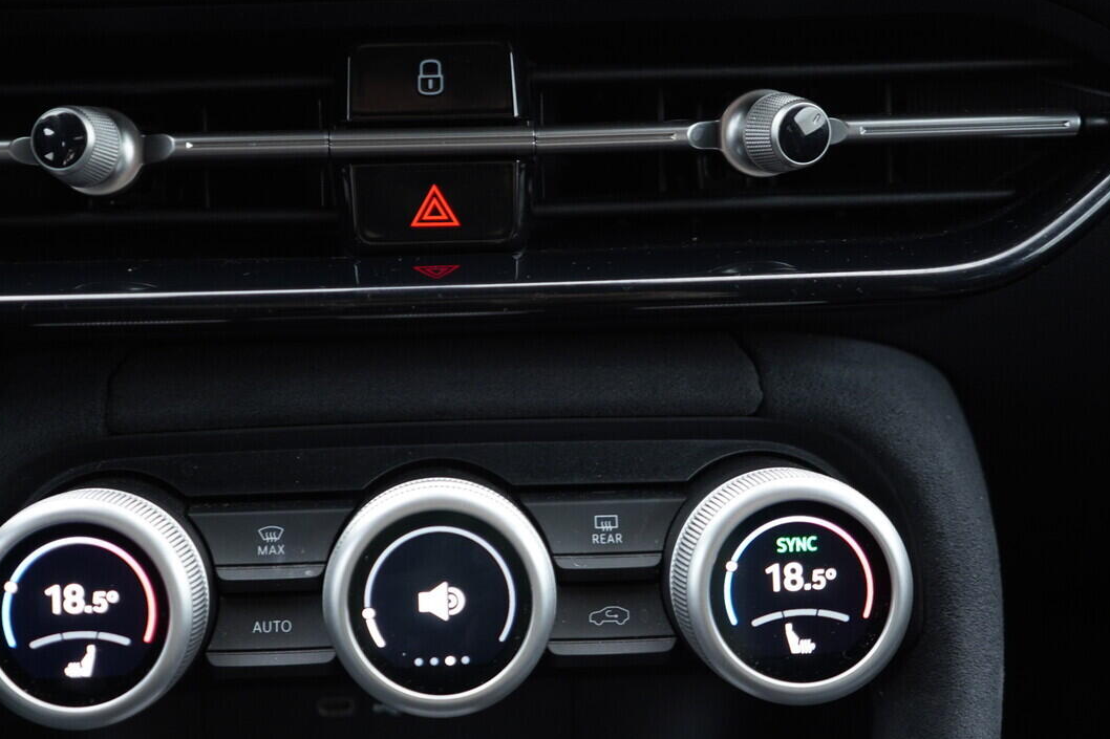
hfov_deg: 40.2
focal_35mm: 49
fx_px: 1510
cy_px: 348
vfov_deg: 27.5
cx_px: 470
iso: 400
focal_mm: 24
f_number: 2.8
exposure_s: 1/40
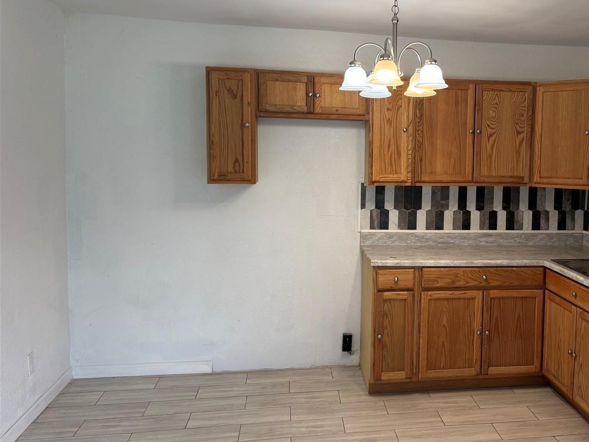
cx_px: 404
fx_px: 562
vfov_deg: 42.8
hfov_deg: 54.0
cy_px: 185
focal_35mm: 33
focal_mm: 6.76
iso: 125
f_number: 1.78
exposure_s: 1/120
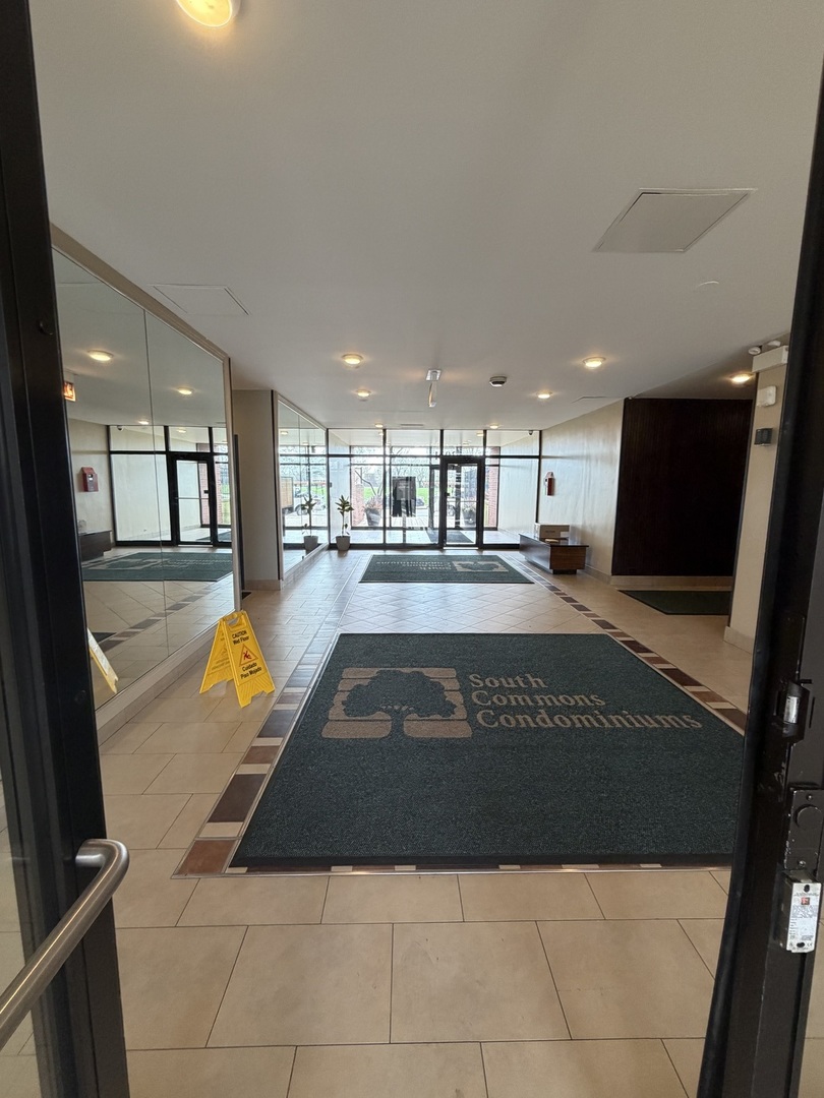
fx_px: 444
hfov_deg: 85.7
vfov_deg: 102.1
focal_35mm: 14
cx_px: 412
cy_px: 549
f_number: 2.2
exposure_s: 1/120
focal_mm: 2.22
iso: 250
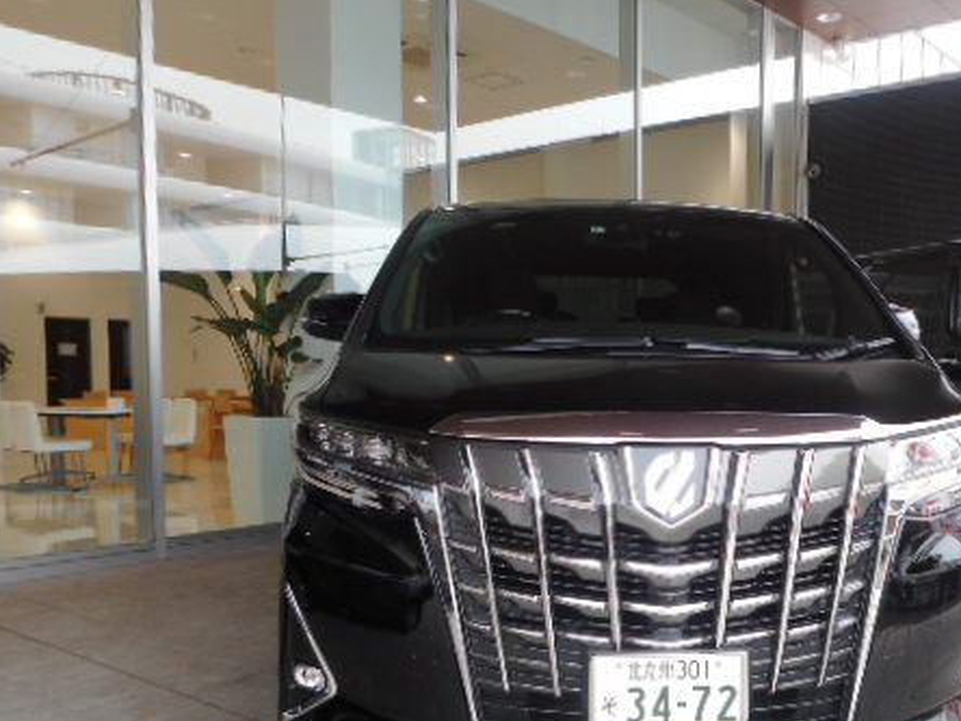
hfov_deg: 50.4
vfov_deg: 39.5
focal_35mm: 36
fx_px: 999
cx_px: 641
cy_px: 431
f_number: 3.7
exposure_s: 1/40
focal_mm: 4.5
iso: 80
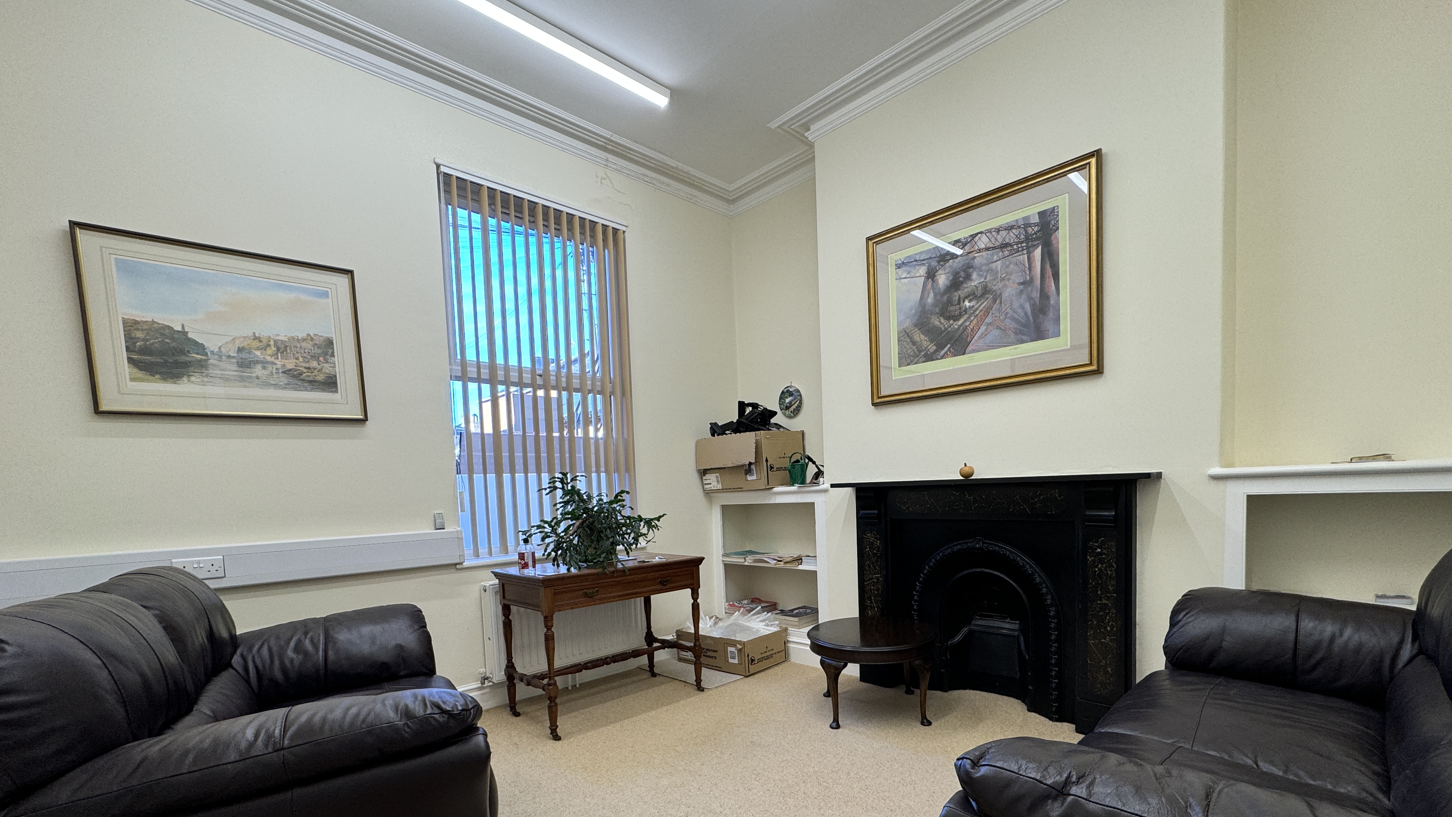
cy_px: 527
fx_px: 616
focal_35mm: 16
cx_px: 755
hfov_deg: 99.3
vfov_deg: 65.7
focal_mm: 2.22
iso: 80
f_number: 2.2
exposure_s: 1/100
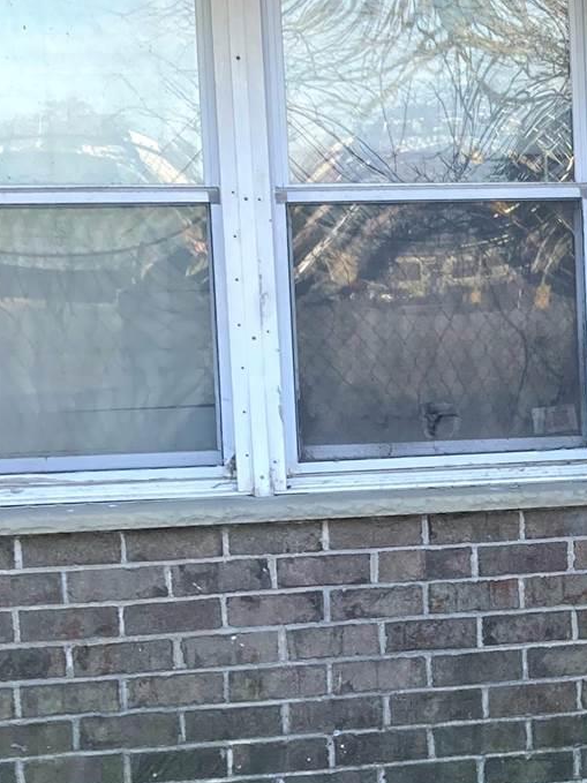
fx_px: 2149
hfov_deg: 14.4
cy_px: 477
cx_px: 915
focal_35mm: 95
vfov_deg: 20.6
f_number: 1.8
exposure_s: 1/123
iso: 20
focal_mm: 3.99
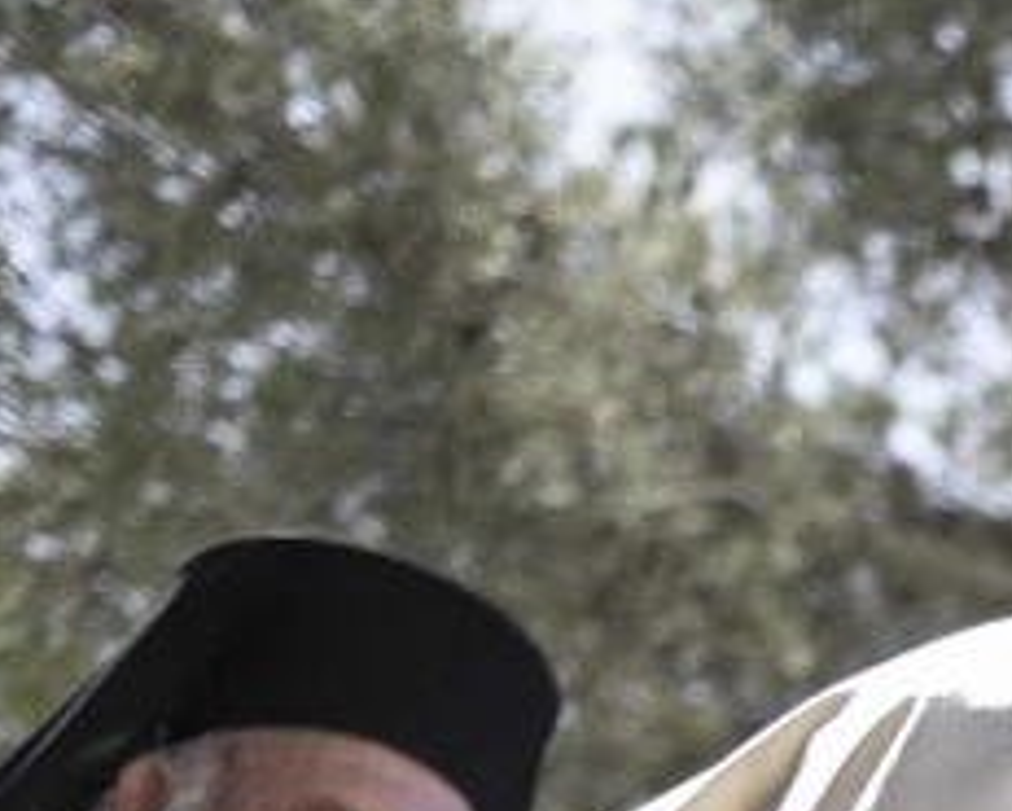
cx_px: 2134
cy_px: 1716
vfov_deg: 11.6
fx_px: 3506
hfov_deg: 13.6
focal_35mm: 117
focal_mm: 24
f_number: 3.2
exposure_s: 1/2500
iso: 320
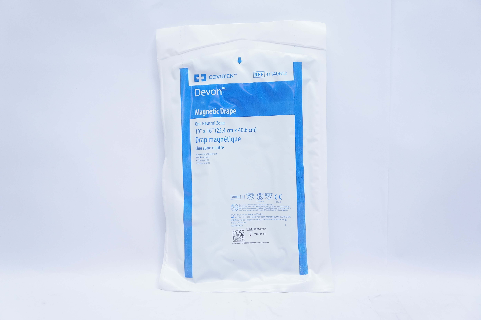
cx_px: 240
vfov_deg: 32.9
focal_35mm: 40
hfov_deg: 48.0
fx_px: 541
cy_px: 160
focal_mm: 27
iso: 800
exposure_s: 1/125
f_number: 4
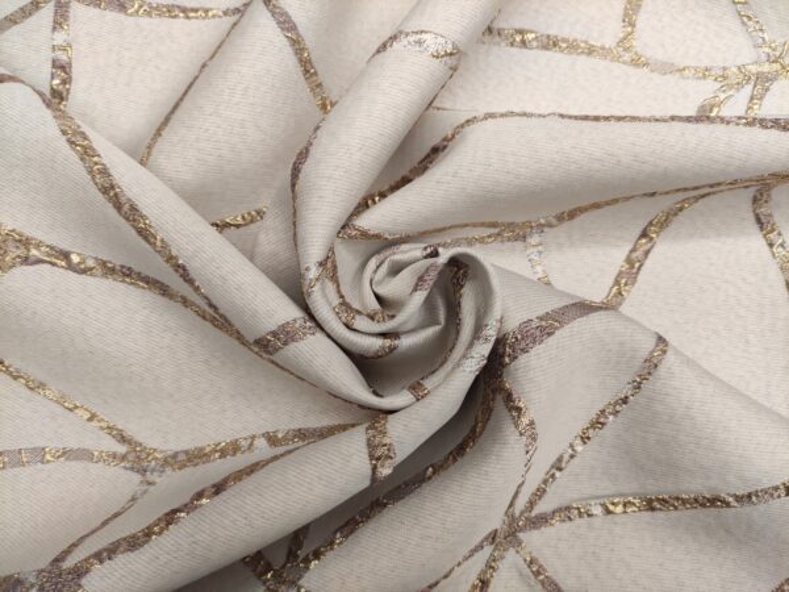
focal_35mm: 25
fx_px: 570
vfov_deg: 54.9
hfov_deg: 69.4
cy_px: 296
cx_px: 394
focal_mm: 5.43
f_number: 1.89
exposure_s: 1/100
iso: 200
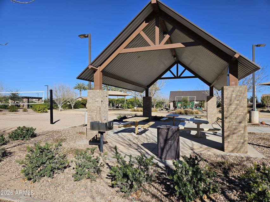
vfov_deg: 58.9
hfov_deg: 73.9
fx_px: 179
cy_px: 101
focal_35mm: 23
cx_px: 135
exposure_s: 1/2450
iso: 25
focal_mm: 5.4
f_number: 1.8
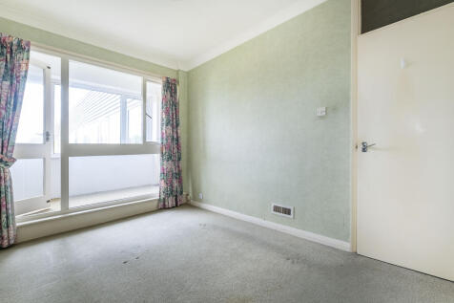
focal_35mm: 15
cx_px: 227
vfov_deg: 77.3
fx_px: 189
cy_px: 152
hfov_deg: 100.4
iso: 500
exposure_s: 1/20
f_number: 7.1
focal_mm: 10
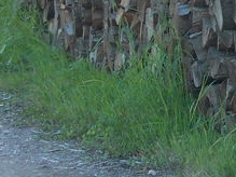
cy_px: 36
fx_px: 2555
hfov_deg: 5.2
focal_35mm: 375
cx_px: 478
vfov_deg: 4.0
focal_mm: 11.6
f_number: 4.8
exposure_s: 1/60
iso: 100
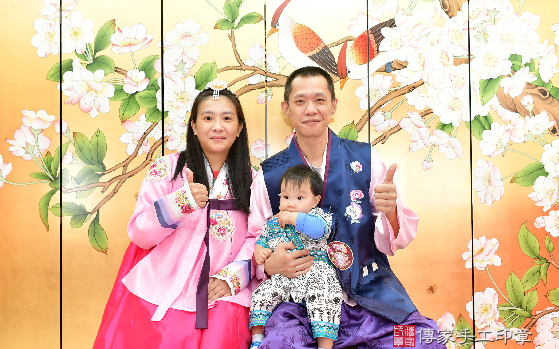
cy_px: 179
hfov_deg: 54.0
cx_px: 278
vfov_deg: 35.3
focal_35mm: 36
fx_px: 548
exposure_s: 1/200
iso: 800
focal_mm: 35
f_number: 4.5
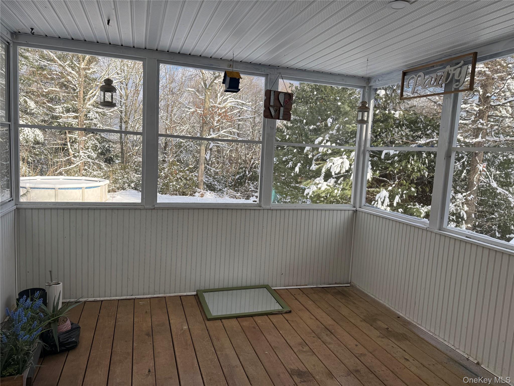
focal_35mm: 24
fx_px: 356
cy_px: 193
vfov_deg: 56.8
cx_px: 257
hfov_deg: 71.6
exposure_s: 1/1410
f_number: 1.78
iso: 100
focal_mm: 6.76
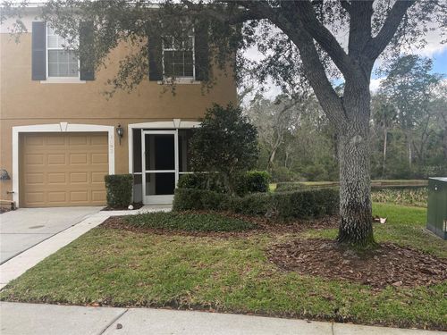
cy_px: 168
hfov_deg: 67.3
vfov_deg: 53.1
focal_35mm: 26
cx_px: 224
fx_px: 336
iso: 50
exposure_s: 1/1175
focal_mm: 5.1
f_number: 1.6
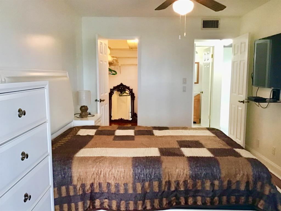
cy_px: 106
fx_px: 252
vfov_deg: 45.4
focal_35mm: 31
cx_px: 140
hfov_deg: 58.4
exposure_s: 1/30
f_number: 2.4
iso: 125
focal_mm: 3.3
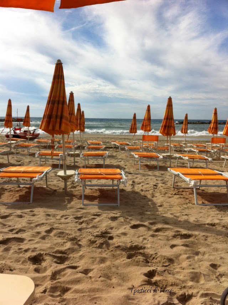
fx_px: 308
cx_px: 114
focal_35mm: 35
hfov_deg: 40.6
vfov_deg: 52.7
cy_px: 152
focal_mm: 3.85
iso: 80
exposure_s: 1/2155
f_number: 2.8
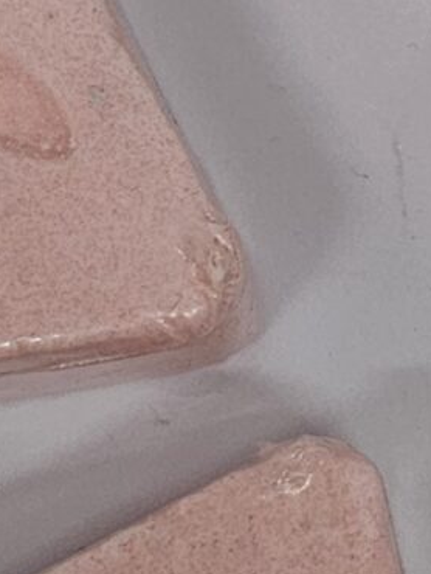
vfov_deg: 12.4
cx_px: 513
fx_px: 2637
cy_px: 236
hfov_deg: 9.2
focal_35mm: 159
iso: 125
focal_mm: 5.4
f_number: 1.8
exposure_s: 1/180
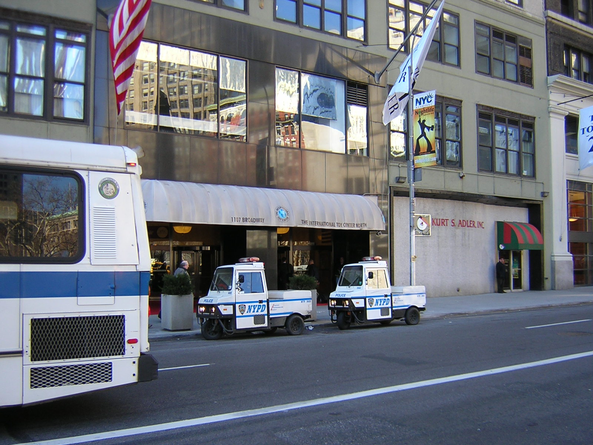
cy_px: 222
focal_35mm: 36
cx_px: 296
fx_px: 617
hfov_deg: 51.4
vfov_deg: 39.7
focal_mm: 4.7
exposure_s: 1/118
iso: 100
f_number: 2.6
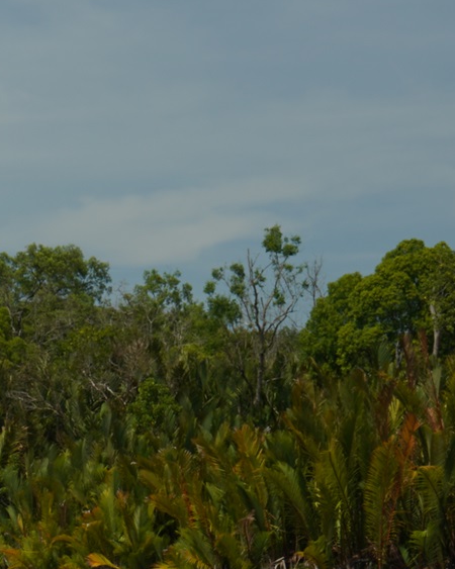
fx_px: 2880
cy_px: 565
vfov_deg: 11.2
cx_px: -87
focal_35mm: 171
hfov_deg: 8.9
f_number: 9
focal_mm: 41
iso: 100
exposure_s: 1/160
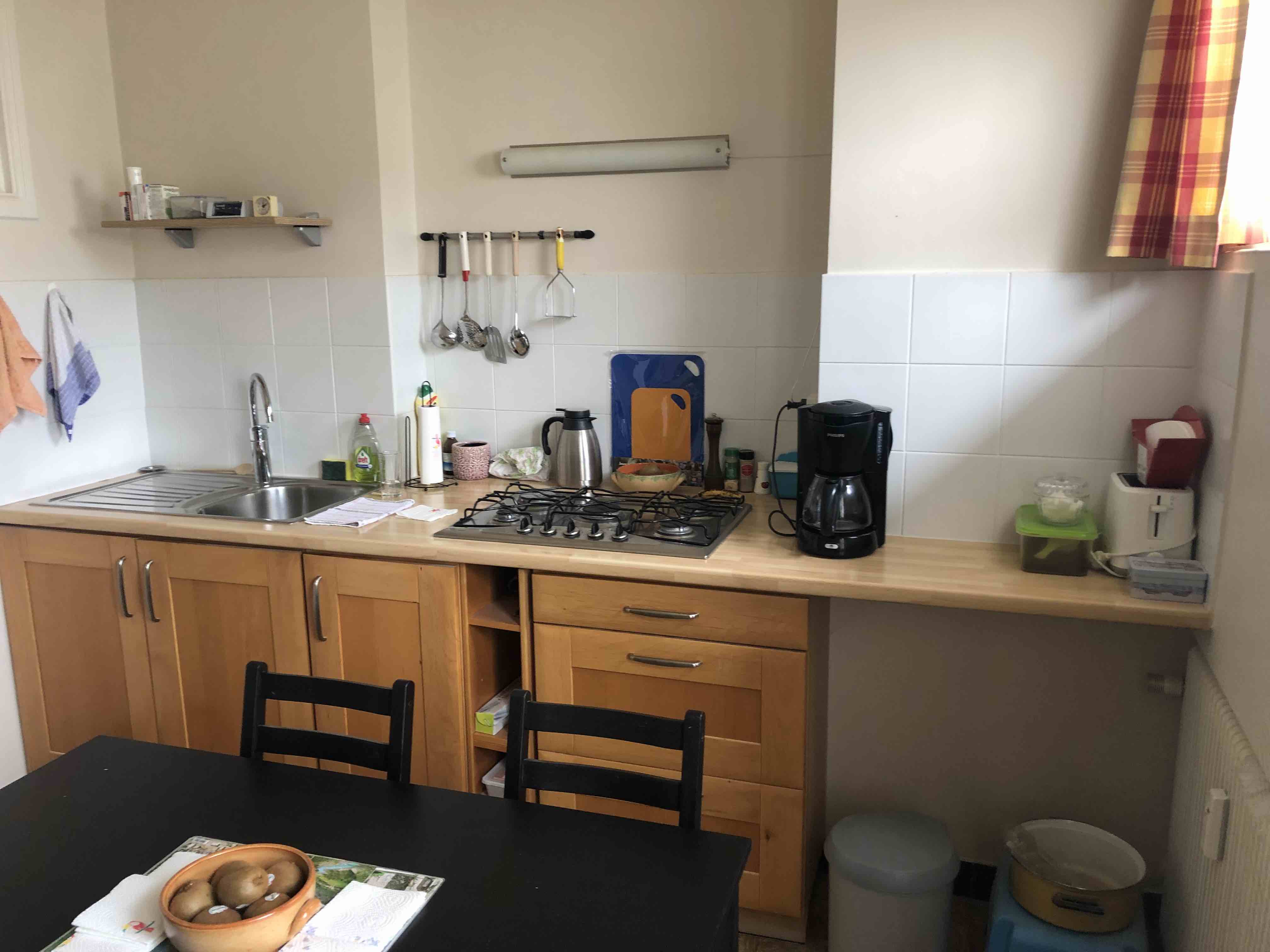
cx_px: 635
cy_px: 476
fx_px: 1027
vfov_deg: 49.7
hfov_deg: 63.4
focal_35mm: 28
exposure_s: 1/20
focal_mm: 3.99
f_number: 1.8
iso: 32
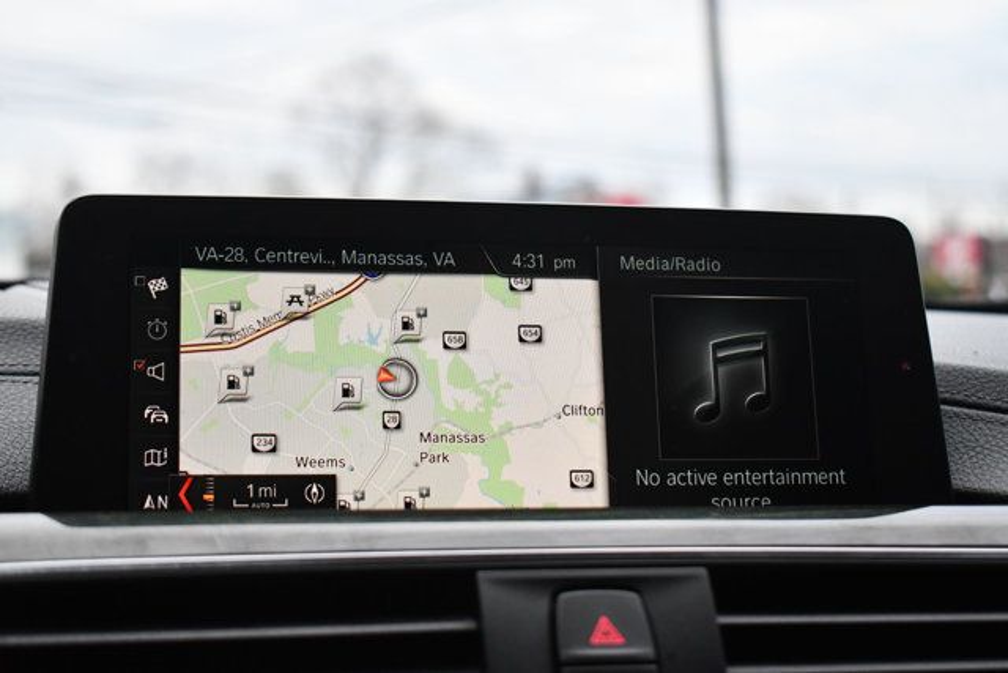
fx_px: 1680
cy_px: 336
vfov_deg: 22.6
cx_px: 504
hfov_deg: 33.4
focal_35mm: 60
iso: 2000
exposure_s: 1/125
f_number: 5
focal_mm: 40
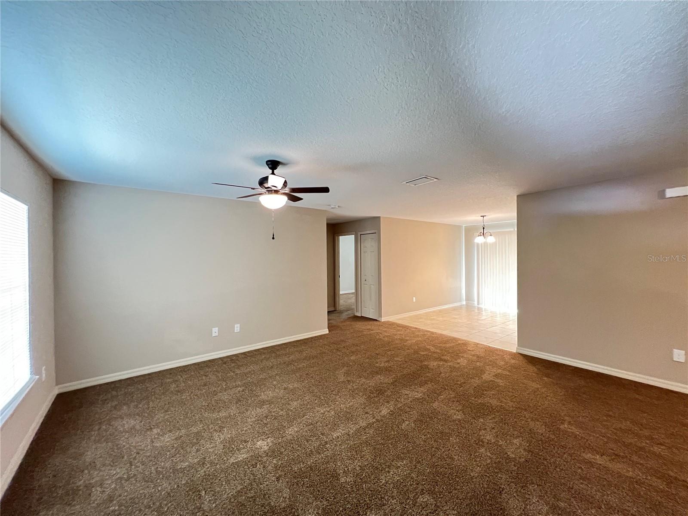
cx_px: 344
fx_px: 258
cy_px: 258
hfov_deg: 106.2
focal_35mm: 13
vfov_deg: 89.9
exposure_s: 1/40
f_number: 1.8
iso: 800
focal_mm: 1.57
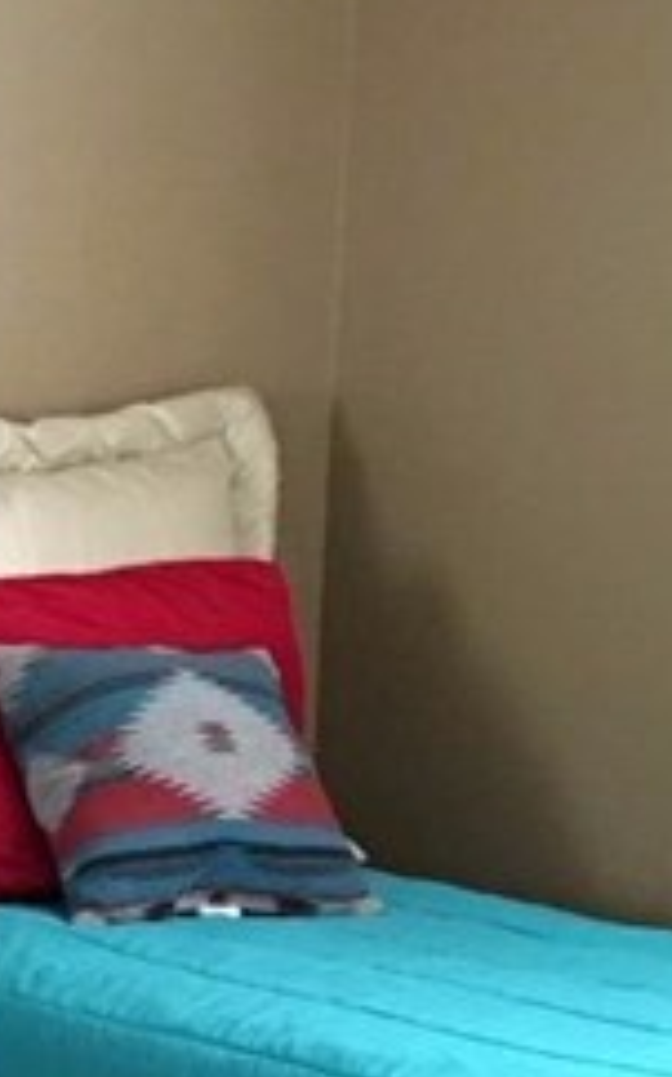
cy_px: 1293
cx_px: -283
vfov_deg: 15.5
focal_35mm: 130
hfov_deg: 9.8
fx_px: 3814
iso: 80
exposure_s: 1/4
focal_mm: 4.15
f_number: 2.2
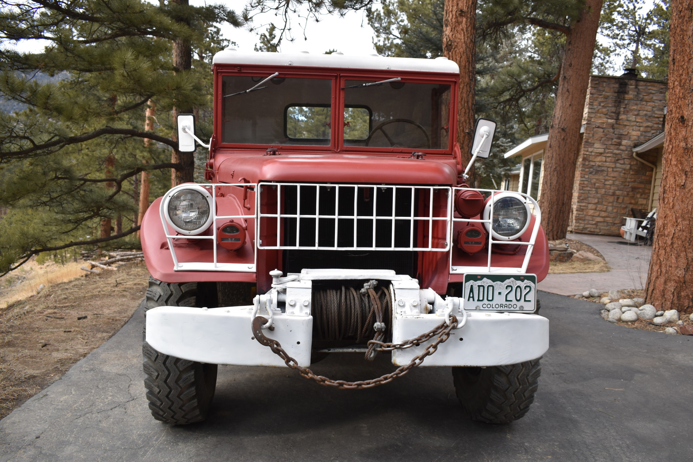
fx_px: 577
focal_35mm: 30
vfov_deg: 43.6
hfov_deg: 61.9
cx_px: 346
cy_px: 231
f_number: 5.6
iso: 220
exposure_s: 1/250
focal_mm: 20
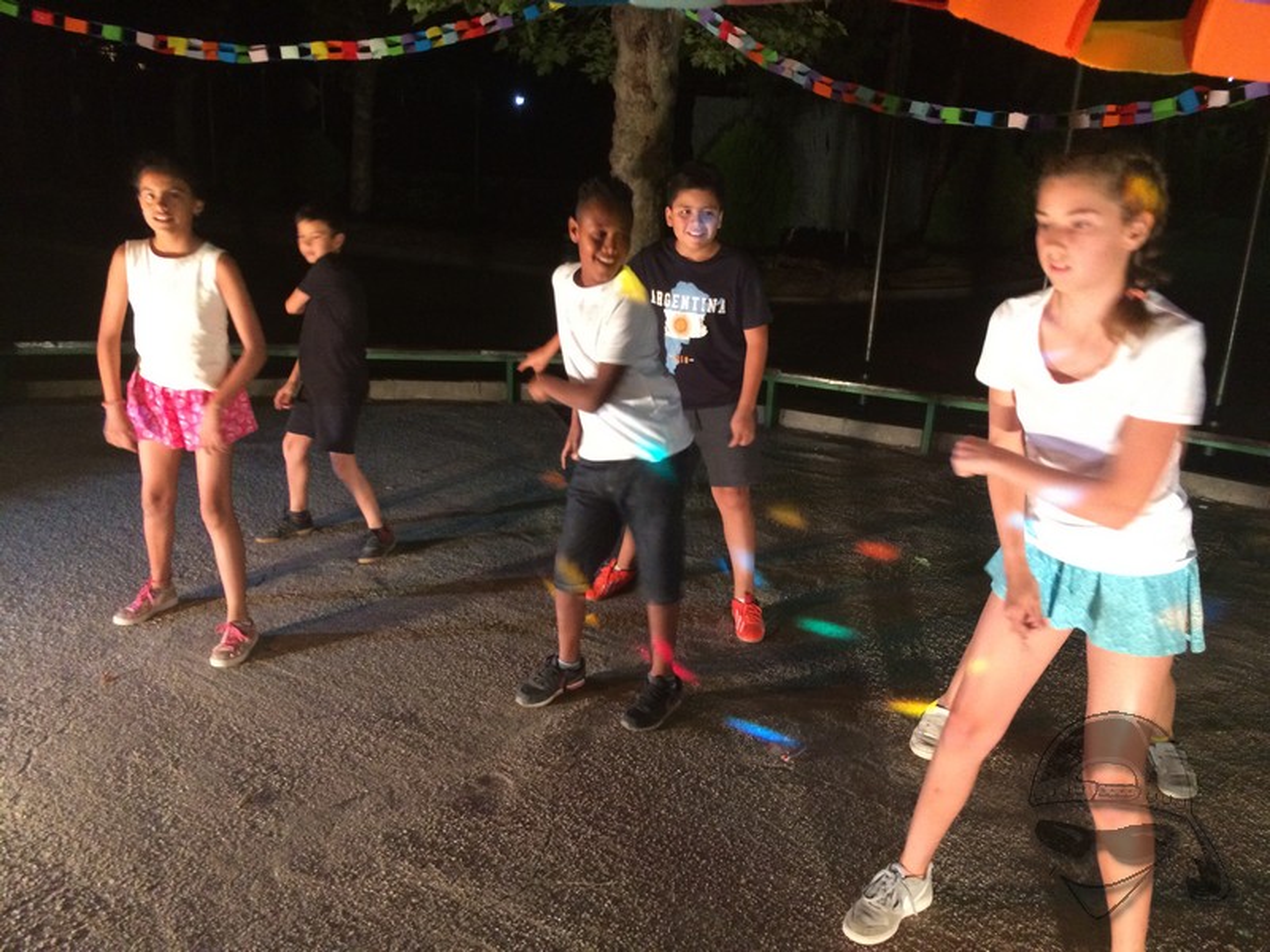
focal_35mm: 29
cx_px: 635
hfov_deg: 61.7
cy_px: 476
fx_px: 1064
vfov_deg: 48.2
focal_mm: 4.15
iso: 320
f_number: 2.2
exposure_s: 1/33
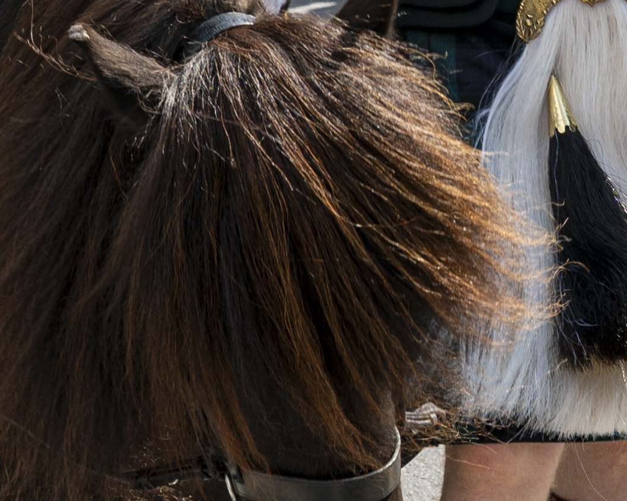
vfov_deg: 8.1
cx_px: 486
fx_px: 3526
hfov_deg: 10.1
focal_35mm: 190
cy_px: -43
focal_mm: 35
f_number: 5.6
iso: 125
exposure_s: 1/320
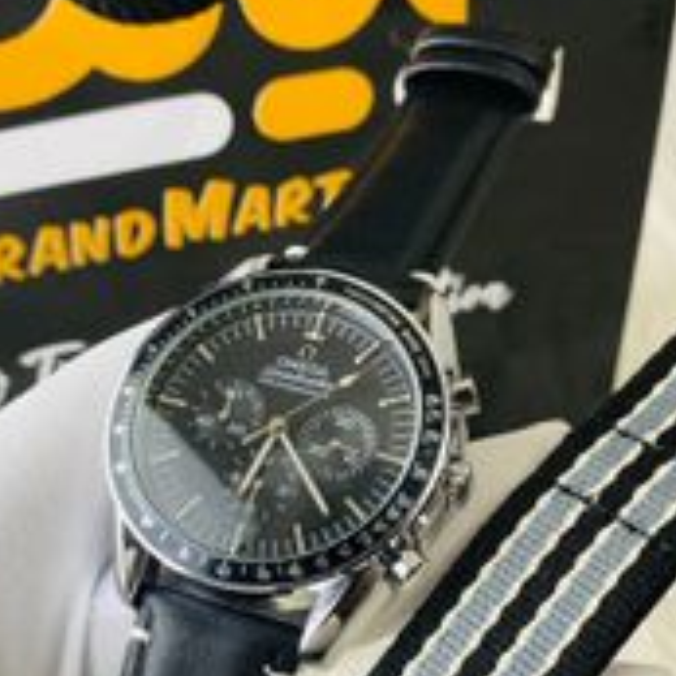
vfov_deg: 31.9
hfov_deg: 32.2
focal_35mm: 53
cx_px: 301
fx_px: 1171
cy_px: 469
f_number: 1.8
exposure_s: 1/100
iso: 64
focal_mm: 4.25
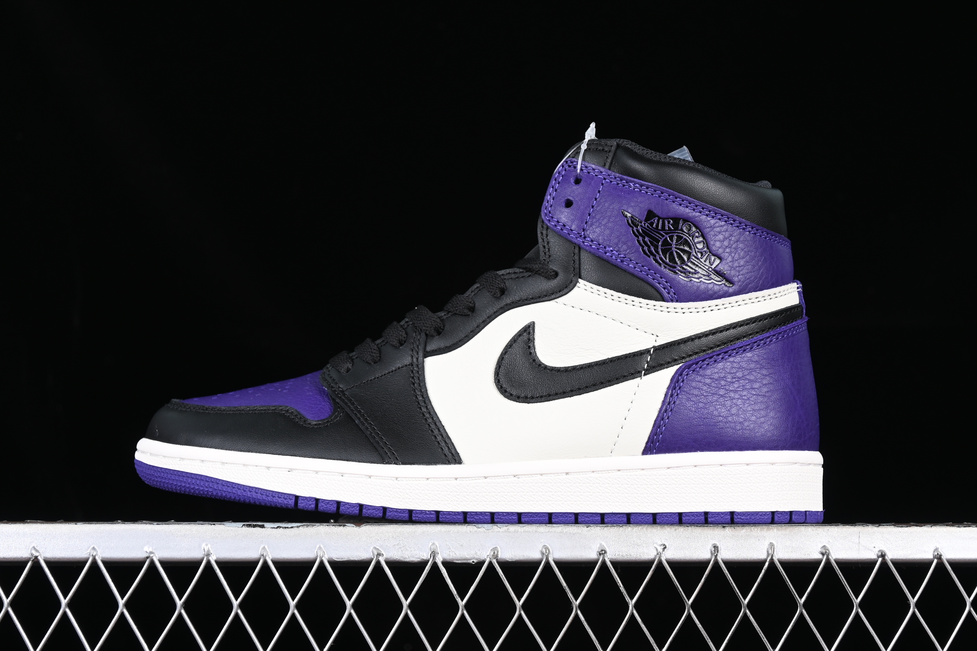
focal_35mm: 75
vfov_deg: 18.2
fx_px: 2035
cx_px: 488
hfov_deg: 27.0
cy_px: 326
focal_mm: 50
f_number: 6.3
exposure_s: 1/60
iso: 160
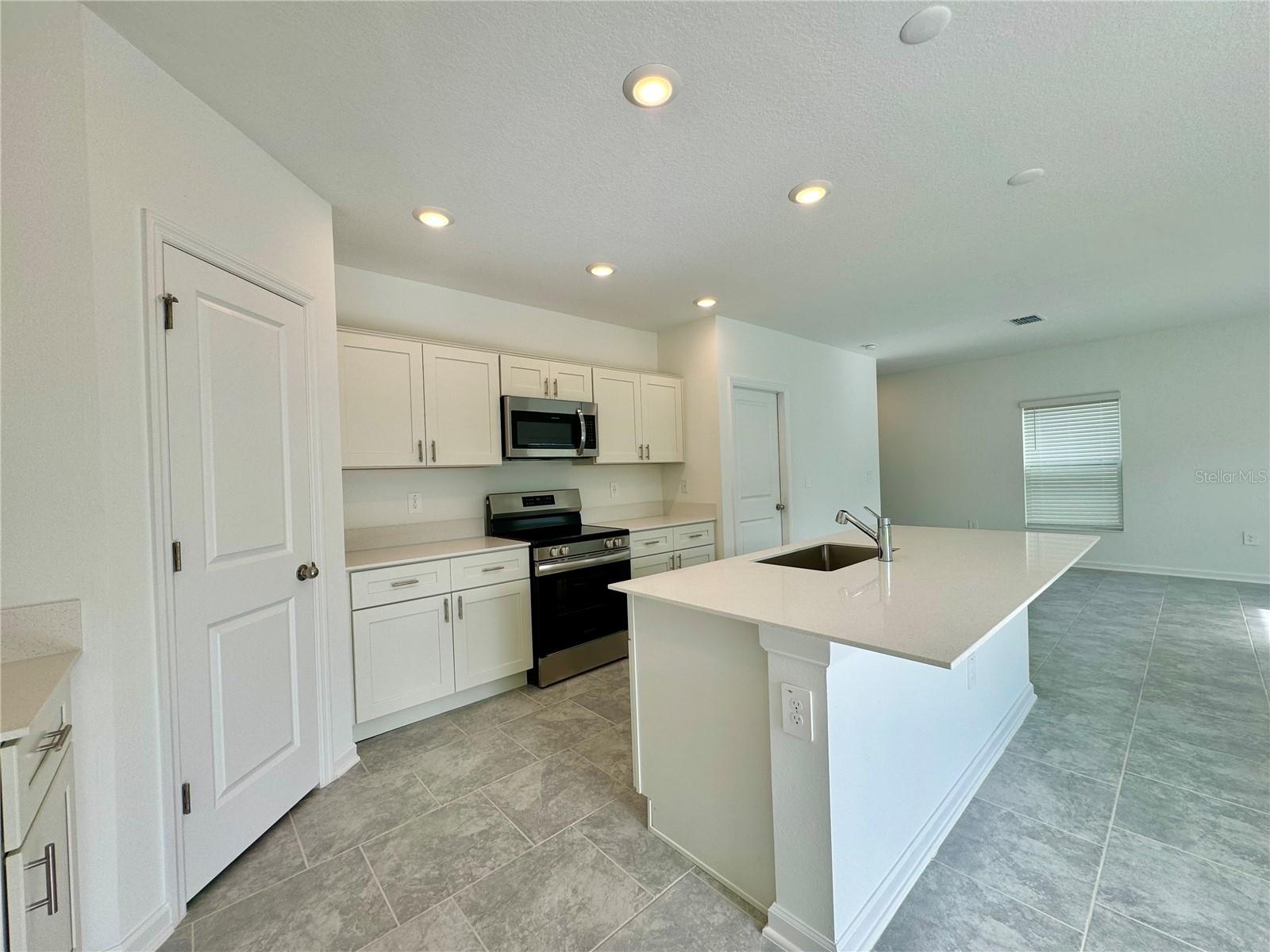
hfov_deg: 102.1
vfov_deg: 85.7
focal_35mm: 14
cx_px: 635
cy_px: 476
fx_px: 514
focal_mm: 2.22
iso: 40
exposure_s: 1/153
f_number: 2.2
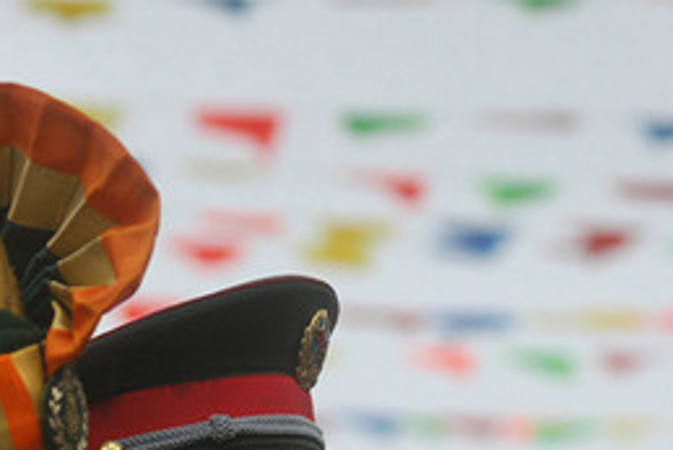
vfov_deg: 4.3
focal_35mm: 320
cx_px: 268
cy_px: 406
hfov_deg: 6.4
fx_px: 5985
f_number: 4
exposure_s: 1/250
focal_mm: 92
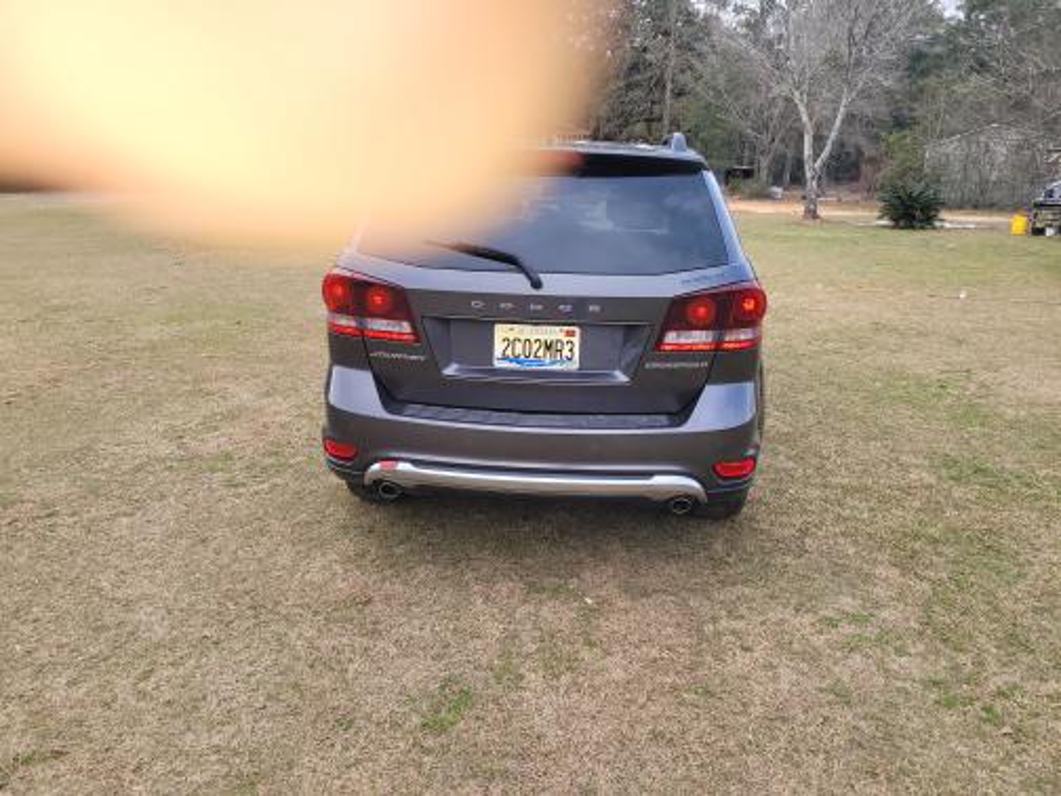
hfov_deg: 67.3
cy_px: 398
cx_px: 530
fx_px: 797
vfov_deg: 53.1
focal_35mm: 26
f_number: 1.8
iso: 40
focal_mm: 5.4
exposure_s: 1/707
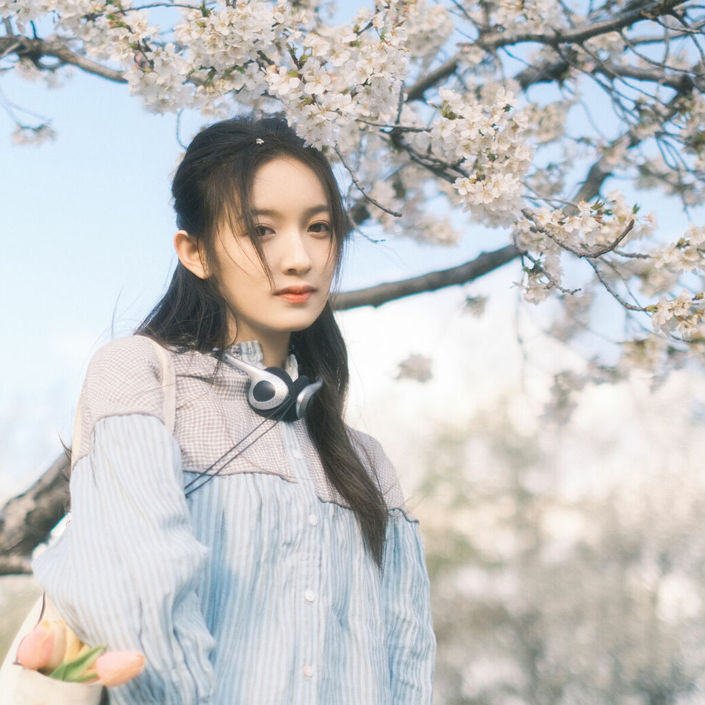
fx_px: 1567
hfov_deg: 25.4
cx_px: 351
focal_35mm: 68
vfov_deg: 25.3
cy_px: 441
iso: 1000
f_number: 1.4
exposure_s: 1/7000
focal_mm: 35
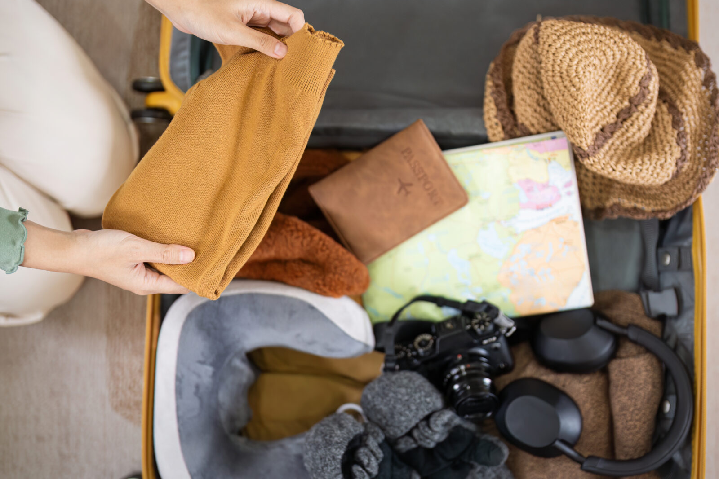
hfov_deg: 31.4
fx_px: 1278
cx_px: 406
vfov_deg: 21.2
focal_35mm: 64
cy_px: 246
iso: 250
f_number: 1.2
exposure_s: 1/200
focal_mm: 50
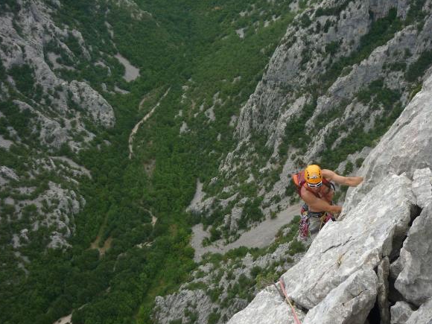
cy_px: 177
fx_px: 537
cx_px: 227
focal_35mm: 43
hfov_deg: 43.8
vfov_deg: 33.6
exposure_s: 1/320
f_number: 3
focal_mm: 6.4
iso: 80
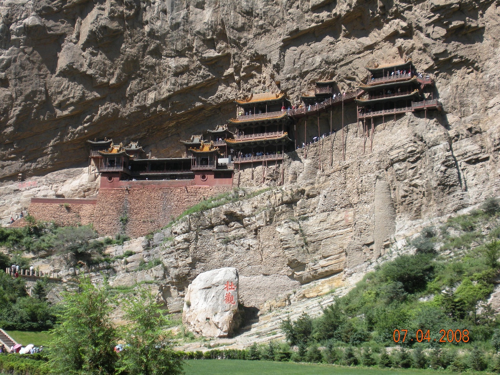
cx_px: 250
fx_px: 751
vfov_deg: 28.0
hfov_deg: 36.8
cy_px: 188
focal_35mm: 52
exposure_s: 1/244
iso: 64
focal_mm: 9.1
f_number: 4.4
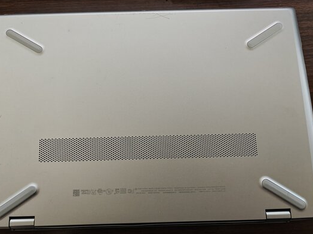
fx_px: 235
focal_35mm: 26
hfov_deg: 67.2
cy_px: 123
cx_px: 144
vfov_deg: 53.0
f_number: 1.6
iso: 800
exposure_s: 1/100
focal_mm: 6.06
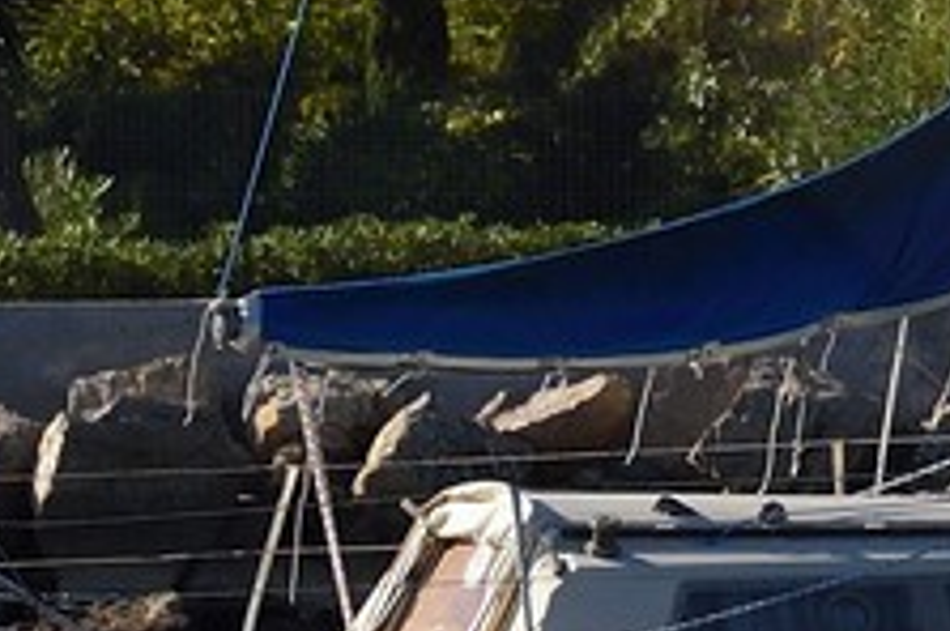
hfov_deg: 2.0
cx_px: 2160
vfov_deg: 1.3
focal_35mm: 1042
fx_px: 27457
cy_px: -908
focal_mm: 145
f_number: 10
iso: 200
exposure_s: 1/400
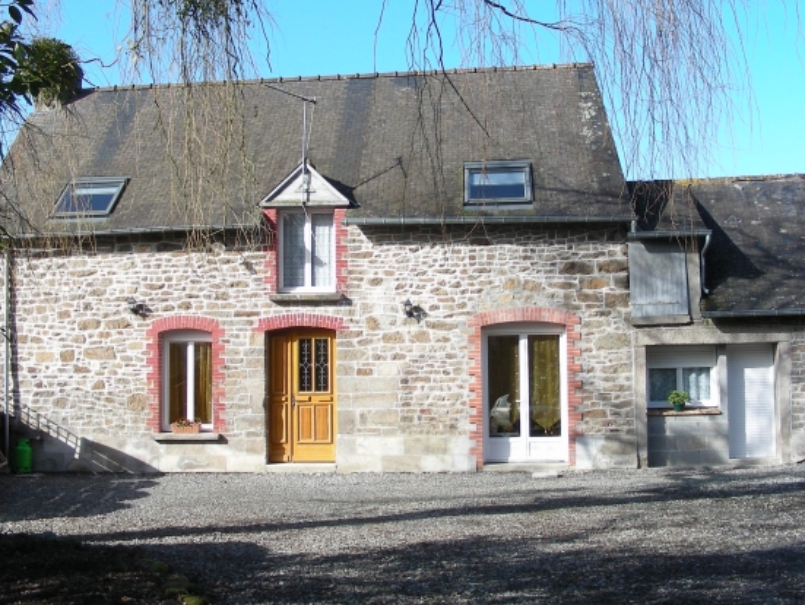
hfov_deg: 40.4
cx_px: 430
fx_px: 1094
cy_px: 273
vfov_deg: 30.9
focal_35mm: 47
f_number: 4
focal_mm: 6.3
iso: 50
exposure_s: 1/226
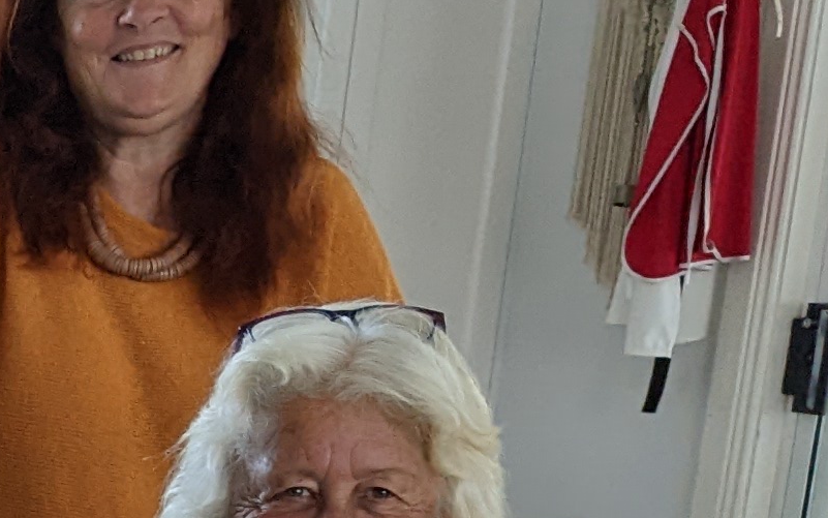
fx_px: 3250
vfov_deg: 8.5
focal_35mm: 144
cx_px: -1147
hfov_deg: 11.8
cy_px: 1130
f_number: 1.73
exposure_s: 1/50
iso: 69
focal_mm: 4.38
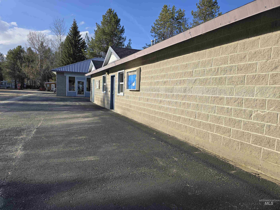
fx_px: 186
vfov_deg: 58.9
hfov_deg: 73.9
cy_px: 105
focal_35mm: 23
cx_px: 140
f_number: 1.7
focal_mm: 6.3
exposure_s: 1/599
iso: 12
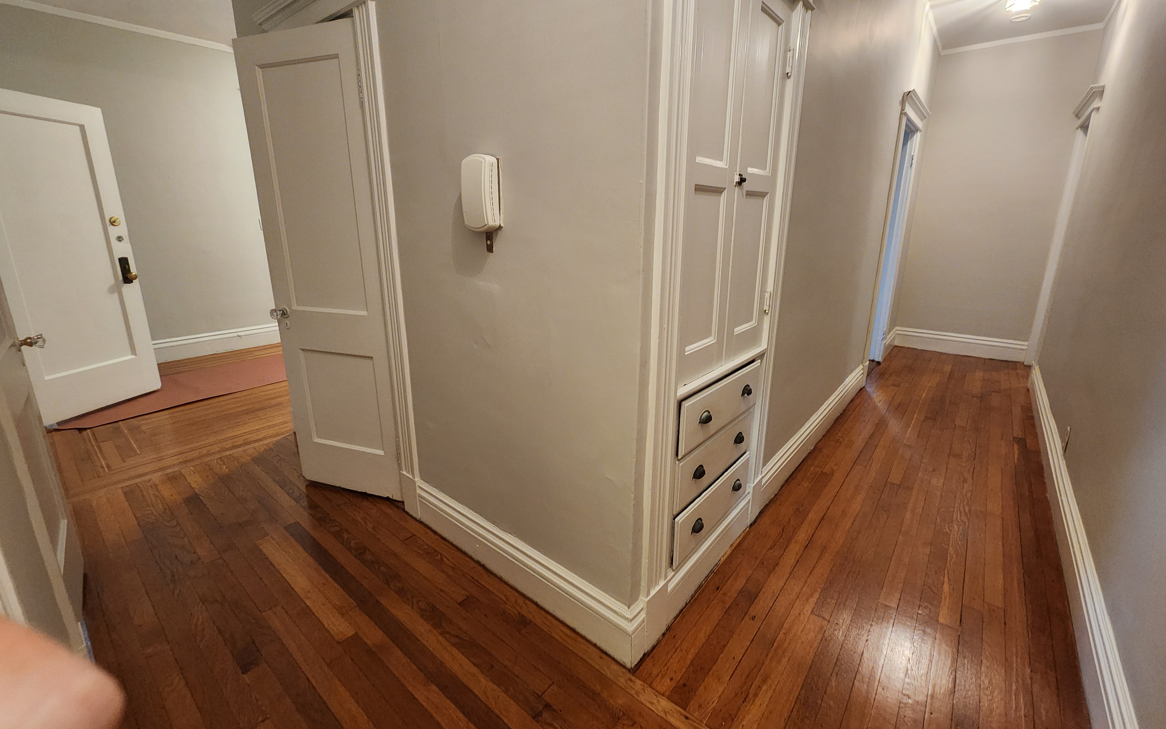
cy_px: 336
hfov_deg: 105.3
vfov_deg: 78.5
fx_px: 445
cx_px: 578
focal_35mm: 14
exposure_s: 1/30
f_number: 2.2
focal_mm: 2.2
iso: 640
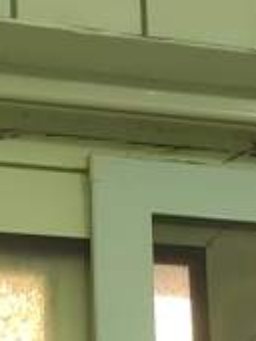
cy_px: 523
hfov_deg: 10.1
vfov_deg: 12.9
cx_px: 334
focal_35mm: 144
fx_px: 1416
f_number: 1.9
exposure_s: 1/100
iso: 881
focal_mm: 5.52
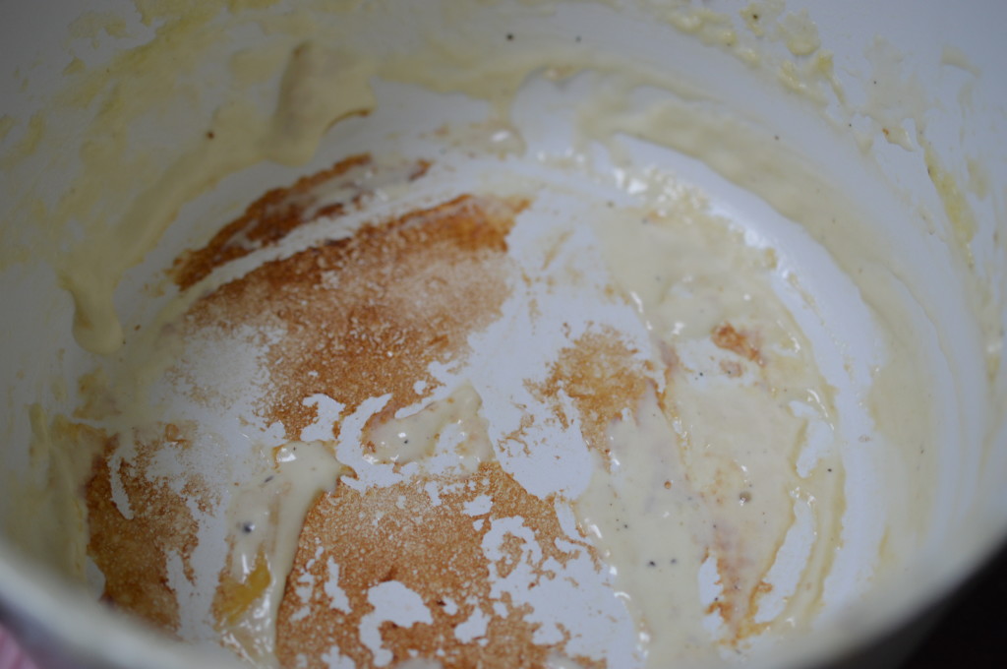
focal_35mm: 60
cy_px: 334
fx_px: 1676
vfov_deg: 22.6
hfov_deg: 33.4
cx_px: 504
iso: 400
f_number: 3.5
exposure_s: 1/60
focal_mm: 40
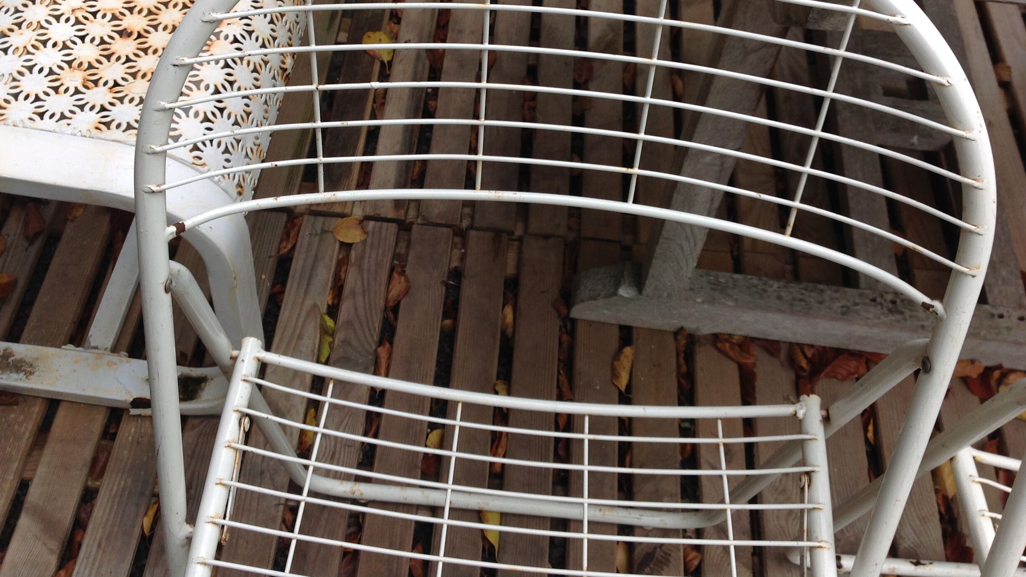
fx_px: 1088
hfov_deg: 50.5
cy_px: 175
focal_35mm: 40
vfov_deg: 29.4
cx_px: 497
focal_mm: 4.28
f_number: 2.4
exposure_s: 1/125
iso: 50
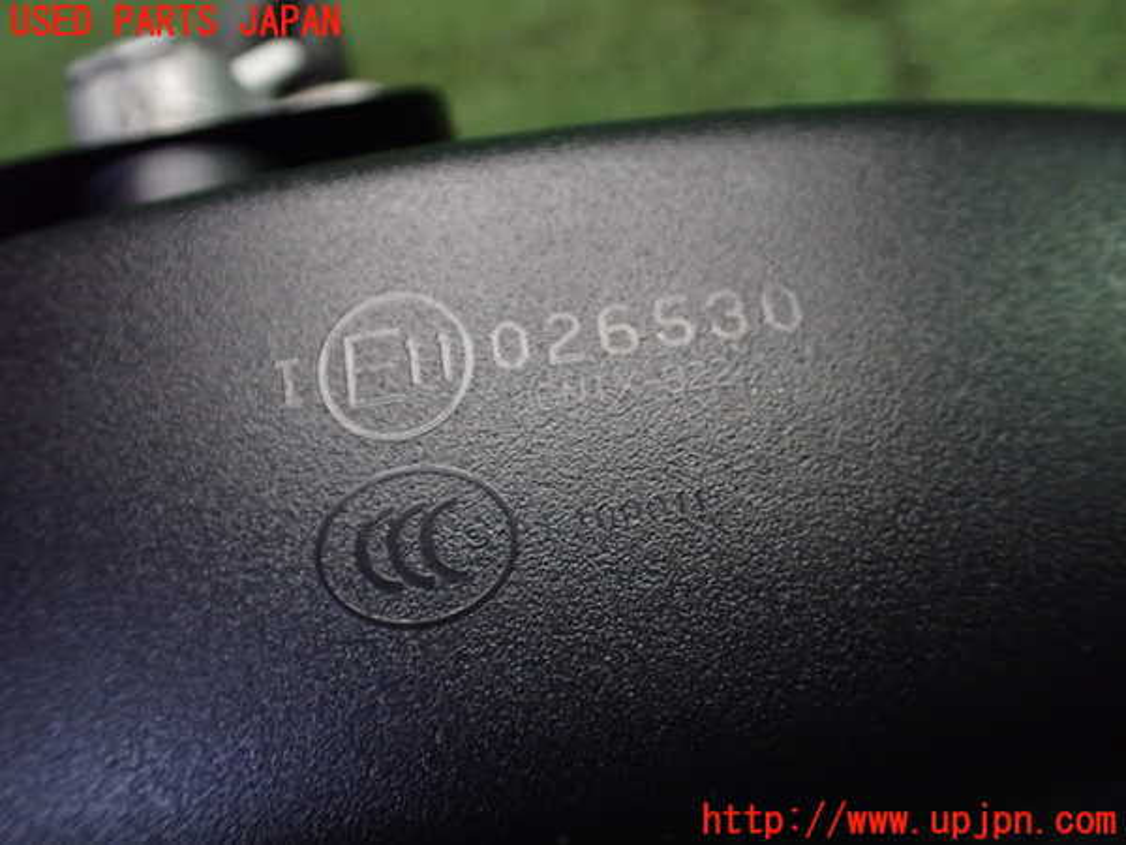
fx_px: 976
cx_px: 563
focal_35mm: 30
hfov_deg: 60.0
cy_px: 422
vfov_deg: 46.8
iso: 640
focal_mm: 5.4
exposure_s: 1/125
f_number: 2.3
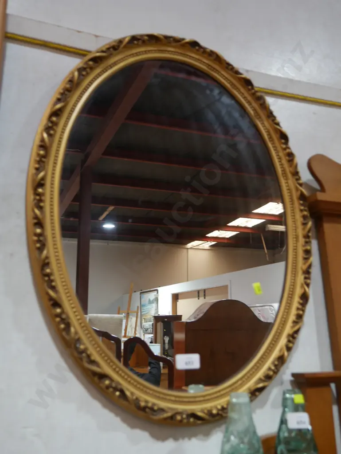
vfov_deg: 49.0
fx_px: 499
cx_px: 170
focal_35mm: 38
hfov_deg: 37.8
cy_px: 227
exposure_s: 1/60
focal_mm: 19
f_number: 4.1
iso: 400
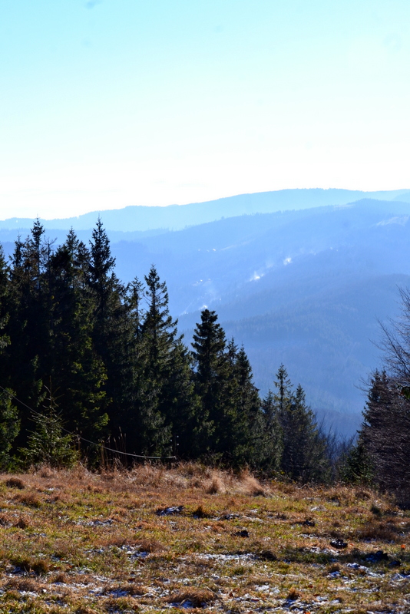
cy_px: 307
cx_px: 205
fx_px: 1408
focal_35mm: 82
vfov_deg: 24.6
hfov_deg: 16.6
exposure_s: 1/400
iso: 400
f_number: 11
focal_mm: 55
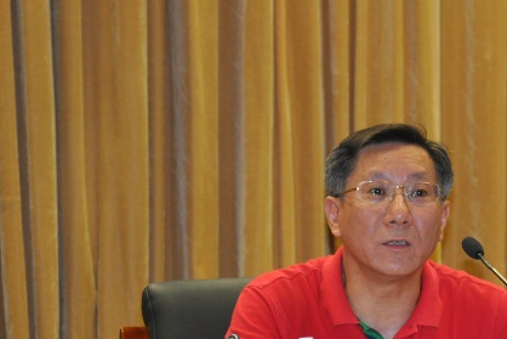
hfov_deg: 7.3
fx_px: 3987
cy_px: 312
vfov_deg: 4.9
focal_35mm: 283
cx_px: 398
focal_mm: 92
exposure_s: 1/60
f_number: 5.6
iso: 800
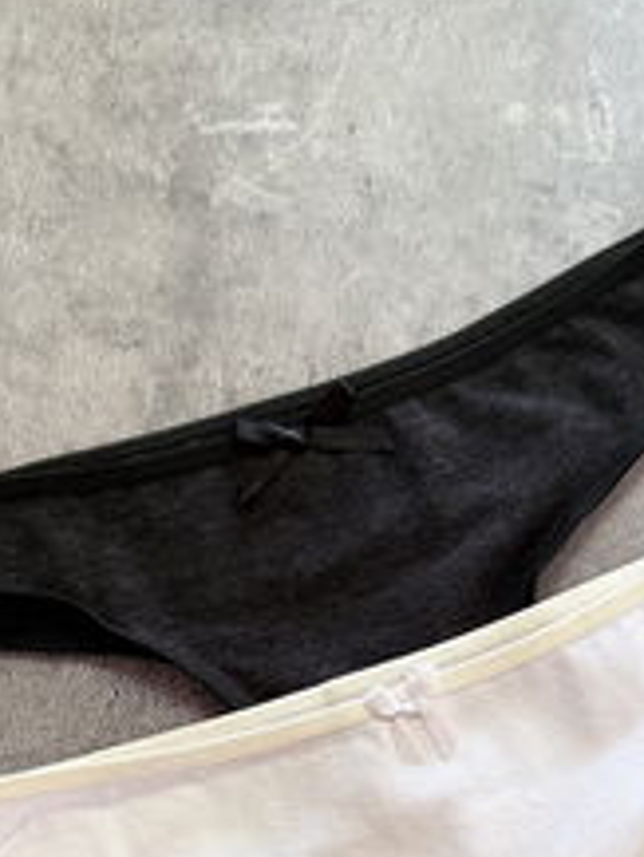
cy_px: 902
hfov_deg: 24.6
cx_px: 458
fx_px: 1462
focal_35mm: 59
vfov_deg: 29.9
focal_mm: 6.76
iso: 200
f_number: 1.78
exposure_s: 1/121
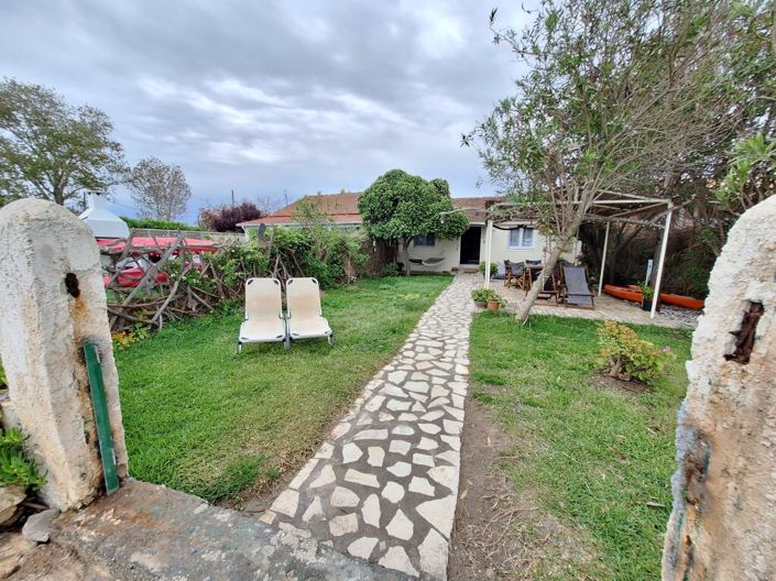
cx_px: 388
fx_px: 291
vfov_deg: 89.9
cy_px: 290
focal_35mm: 13
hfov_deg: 106.2
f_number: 2.2
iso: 40
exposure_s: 1/570
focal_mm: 1.74
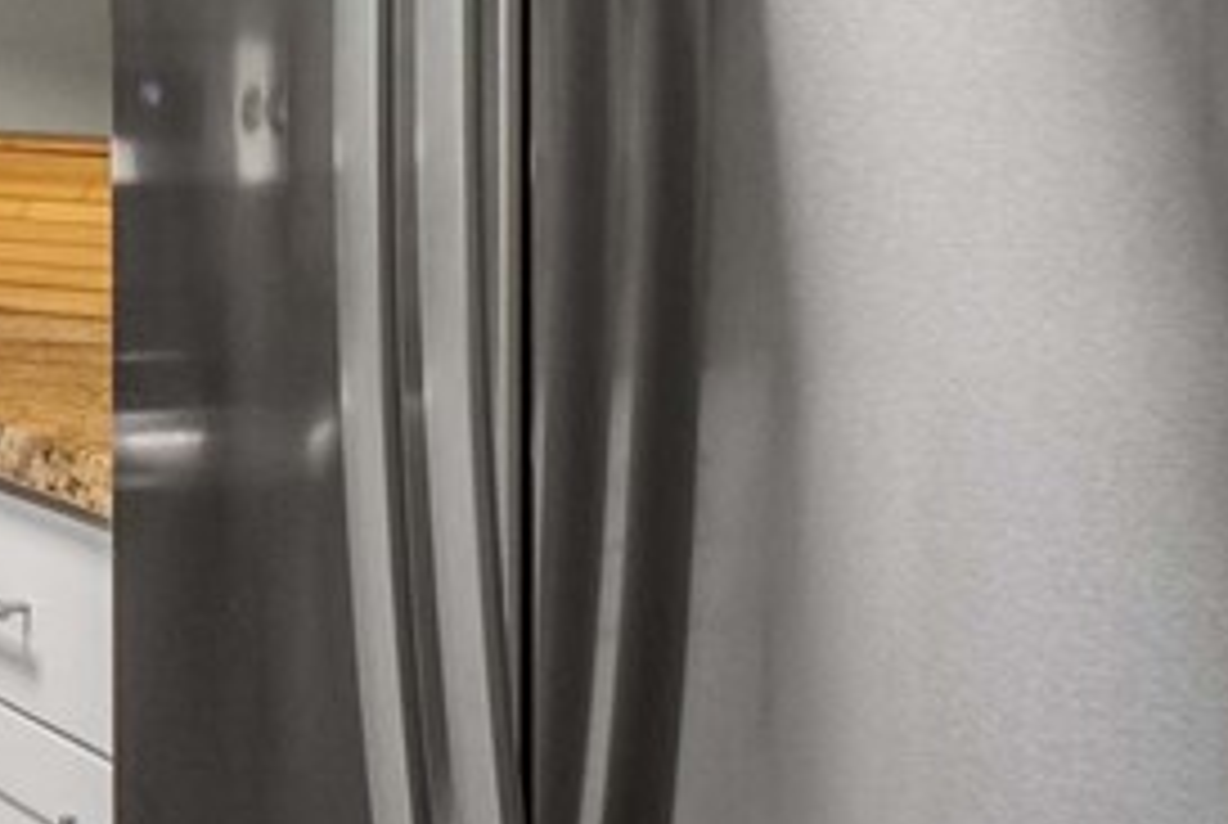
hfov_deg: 15.6
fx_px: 3177
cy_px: 81
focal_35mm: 93
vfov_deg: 14.6
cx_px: -1442
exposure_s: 1/5
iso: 1000
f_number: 7.1
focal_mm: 15
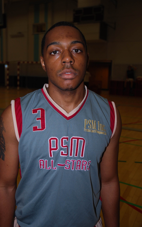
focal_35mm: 37
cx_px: 67
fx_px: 229
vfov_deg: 52.7
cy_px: 114
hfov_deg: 34.4
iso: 200
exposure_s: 1/60
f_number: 3.8
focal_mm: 24
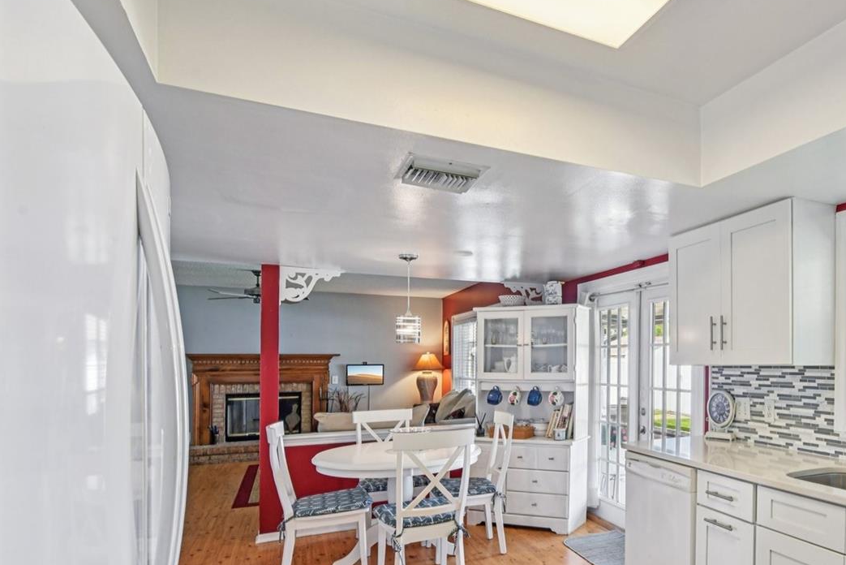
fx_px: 541
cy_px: 369
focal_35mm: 23
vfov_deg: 54.2
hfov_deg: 72.1
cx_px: 608
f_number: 8
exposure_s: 1/15
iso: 400
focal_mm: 15
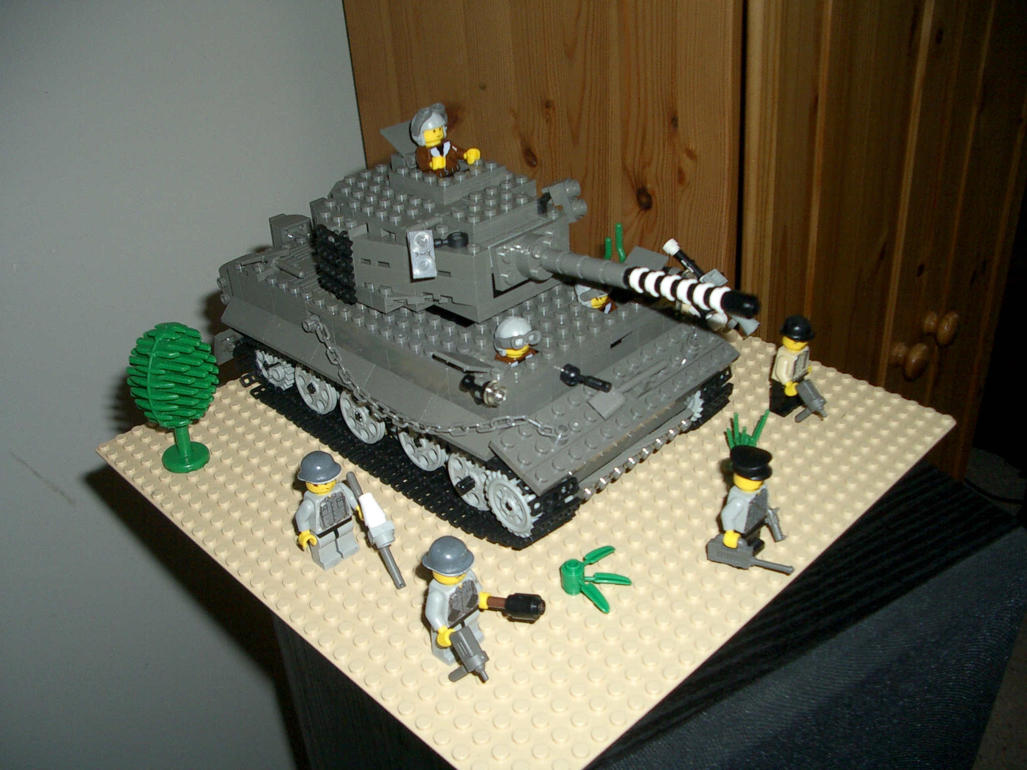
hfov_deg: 52.6
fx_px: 1038
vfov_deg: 40.7
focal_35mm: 35
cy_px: 385
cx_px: 514
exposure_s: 1/40
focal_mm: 5.8
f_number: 2.6
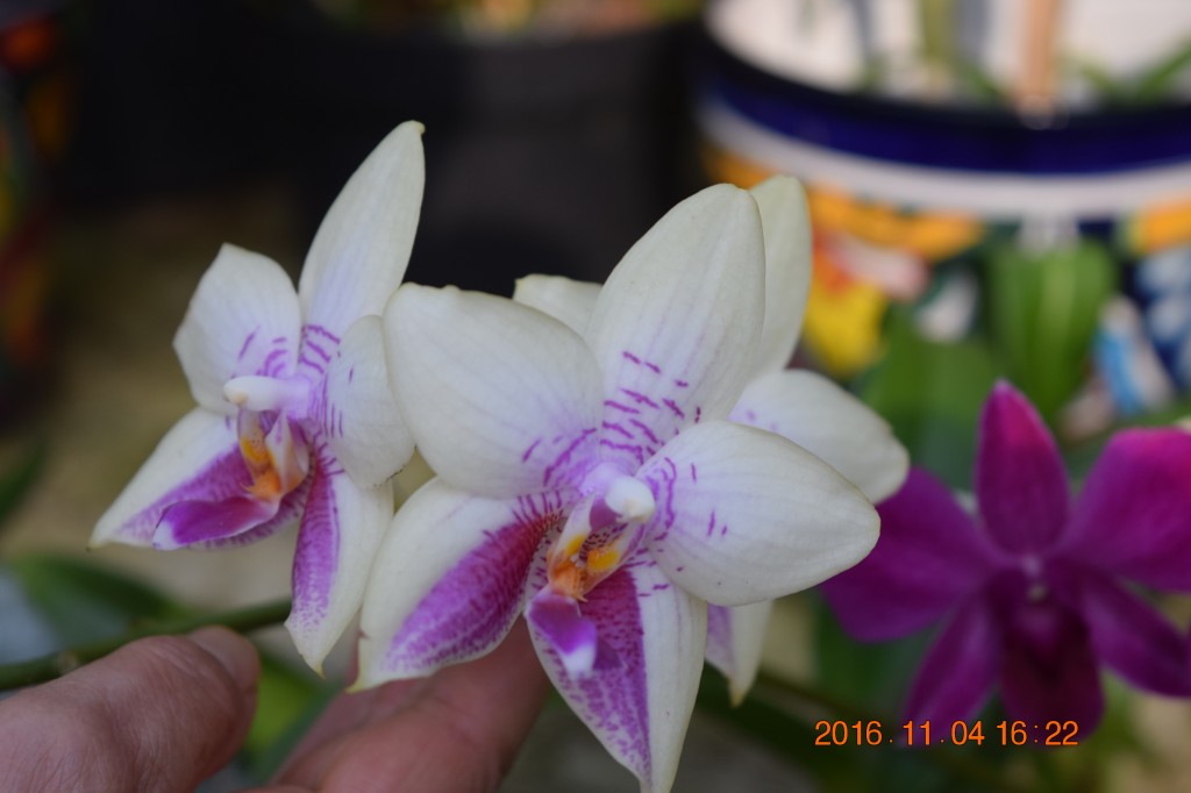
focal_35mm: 82
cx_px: 596
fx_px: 2728
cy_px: 396
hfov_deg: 24.6
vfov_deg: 16.5
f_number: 5.6
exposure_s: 1/100
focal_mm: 55
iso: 400
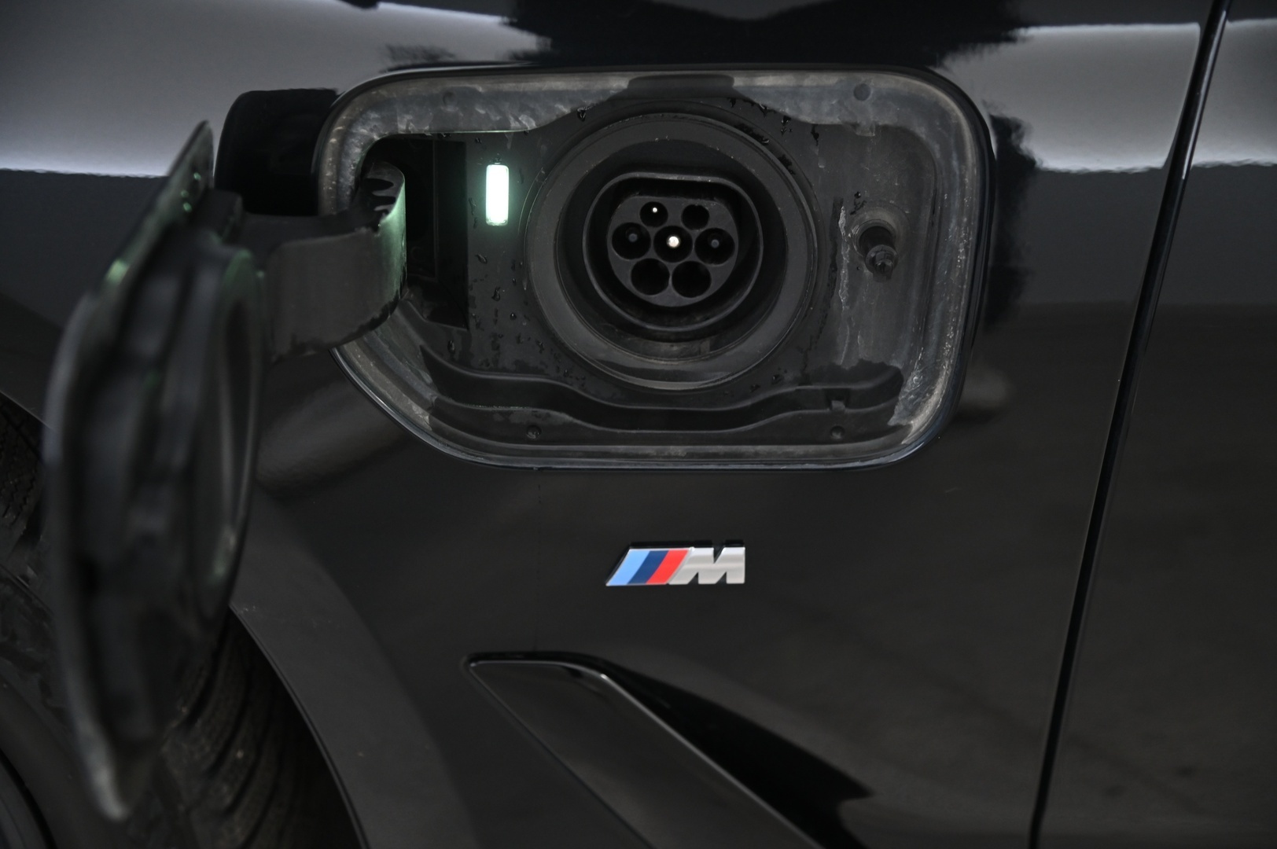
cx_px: 638
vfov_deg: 24.6
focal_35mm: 55
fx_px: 1949
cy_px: 424
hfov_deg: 36.3
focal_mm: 55
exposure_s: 1/30
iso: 2000
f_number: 4
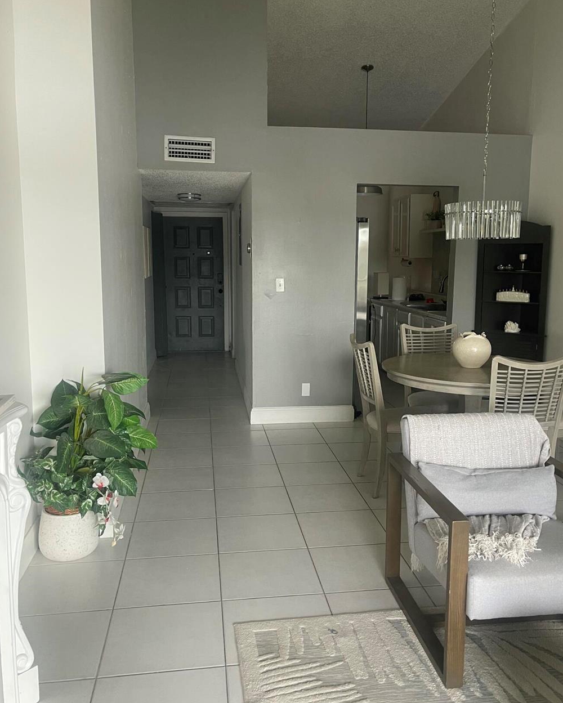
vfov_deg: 58.8
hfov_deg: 48.5
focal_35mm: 30
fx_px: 625
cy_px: 347
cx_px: 303
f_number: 1.6
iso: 160
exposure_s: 1/60
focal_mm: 5.1
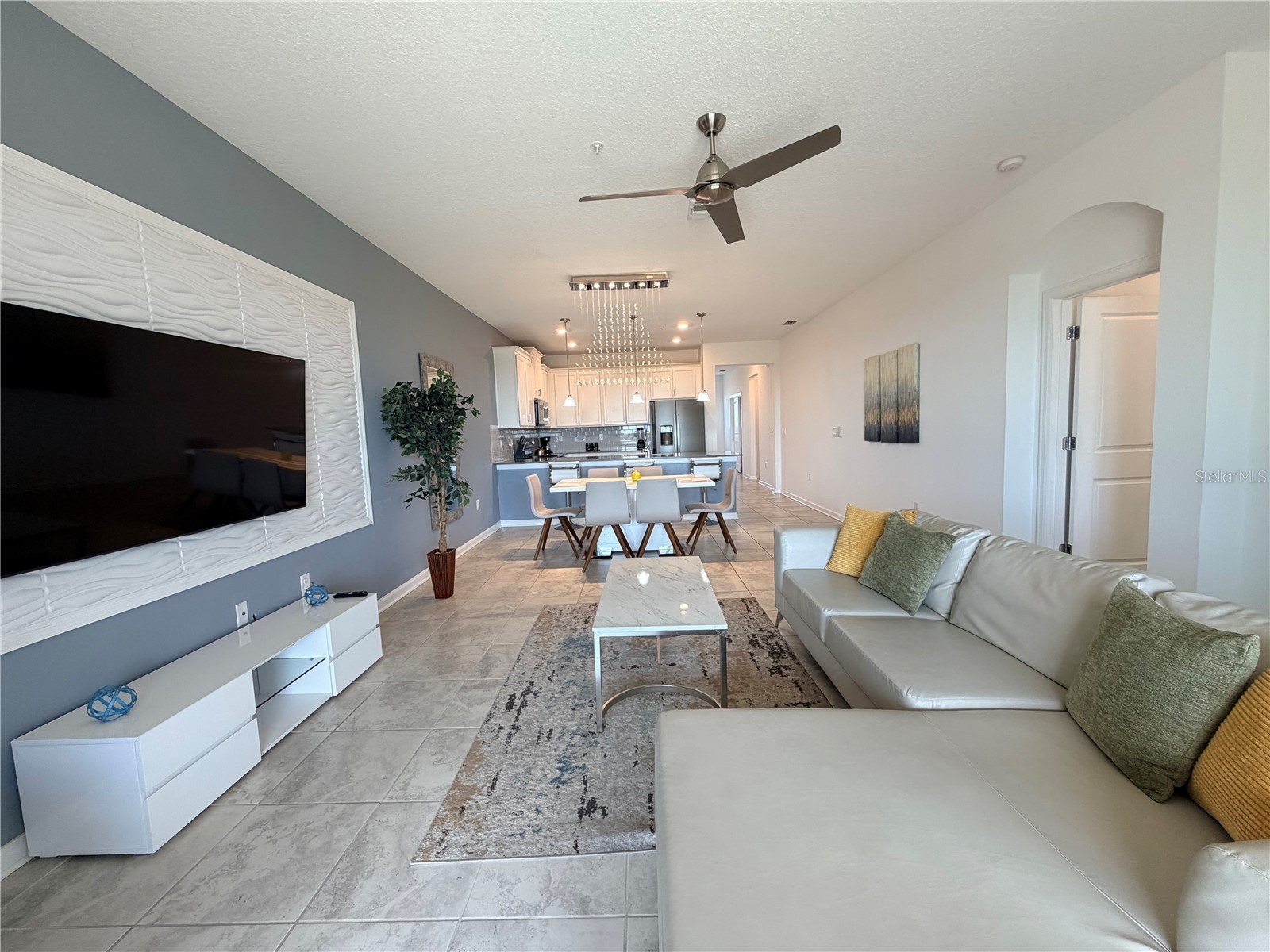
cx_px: 635
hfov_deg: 102.1
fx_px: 514
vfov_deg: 85.7
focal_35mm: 14
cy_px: 476
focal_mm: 2.22
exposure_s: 1/120
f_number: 2.2
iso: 160
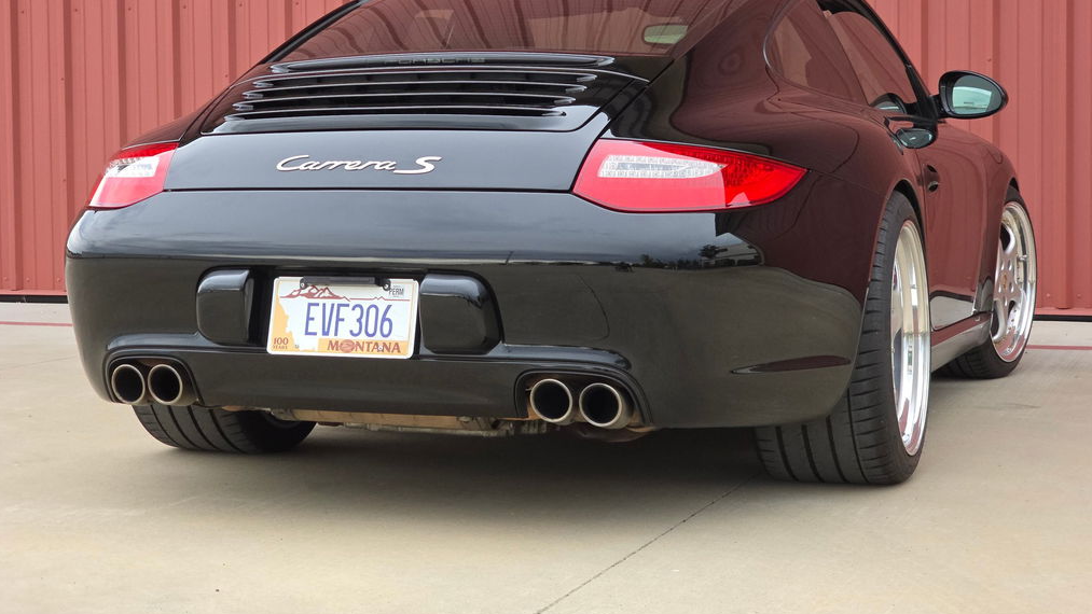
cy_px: 241
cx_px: 541
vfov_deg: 15.9
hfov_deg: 27.9
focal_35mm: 76
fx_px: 2201
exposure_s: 1/154
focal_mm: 7.9
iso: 50
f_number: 2.4
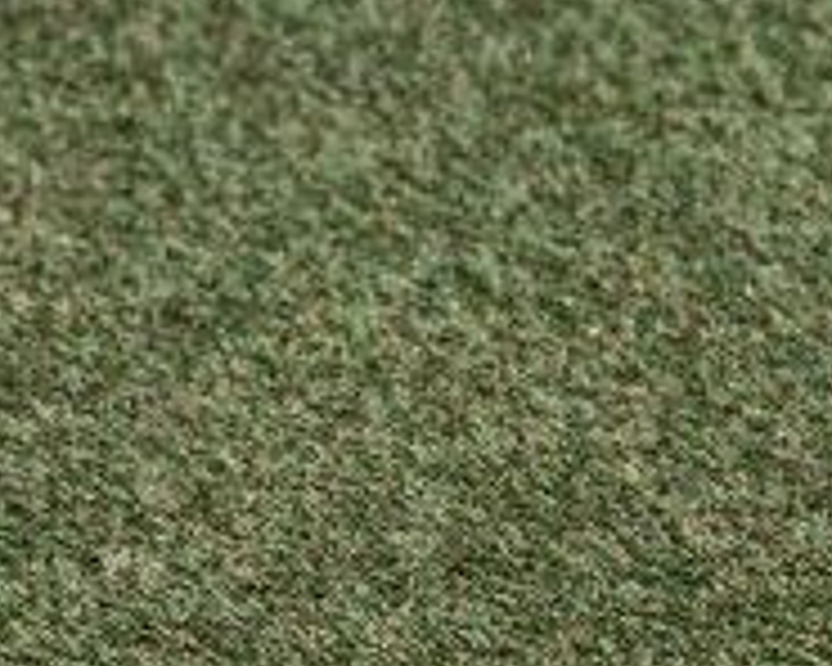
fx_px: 30706
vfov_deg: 1.2
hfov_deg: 1.6
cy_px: -11
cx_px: 31
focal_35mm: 1247
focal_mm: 240
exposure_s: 1/2000
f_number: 13
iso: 320
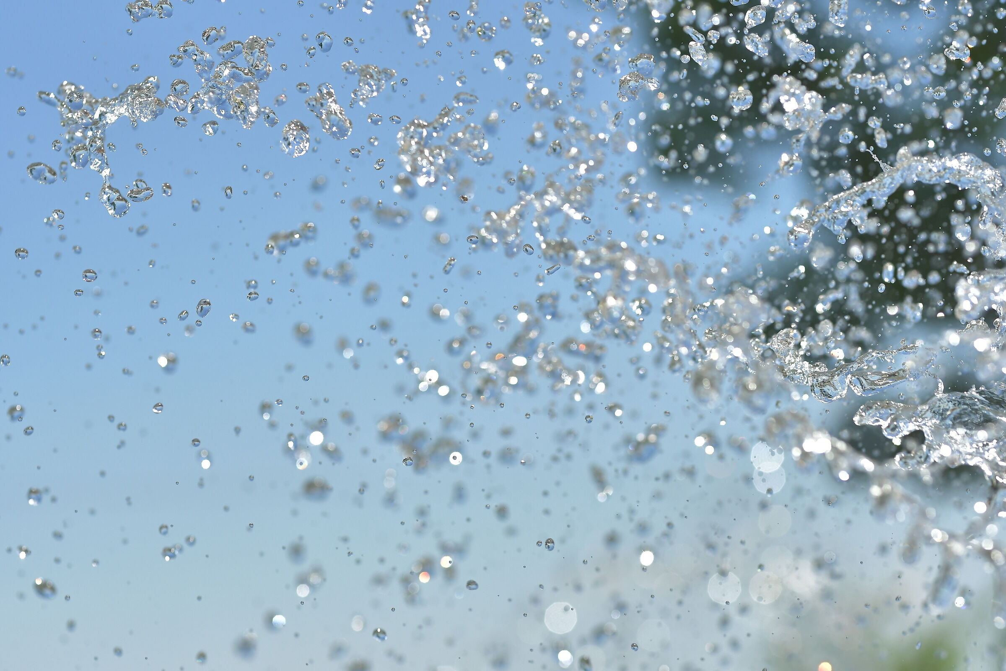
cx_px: 503
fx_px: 3549
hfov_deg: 16.1
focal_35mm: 127
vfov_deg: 10.8
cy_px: 336
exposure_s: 1/8000
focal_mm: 85
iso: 800
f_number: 4
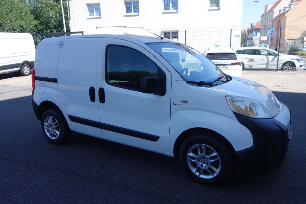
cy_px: 102
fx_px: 238
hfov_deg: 65.5
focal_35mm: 28
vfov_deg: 46.4
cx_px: 153
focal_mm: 10.4
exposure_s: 1/2000
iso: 125
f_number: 1.8
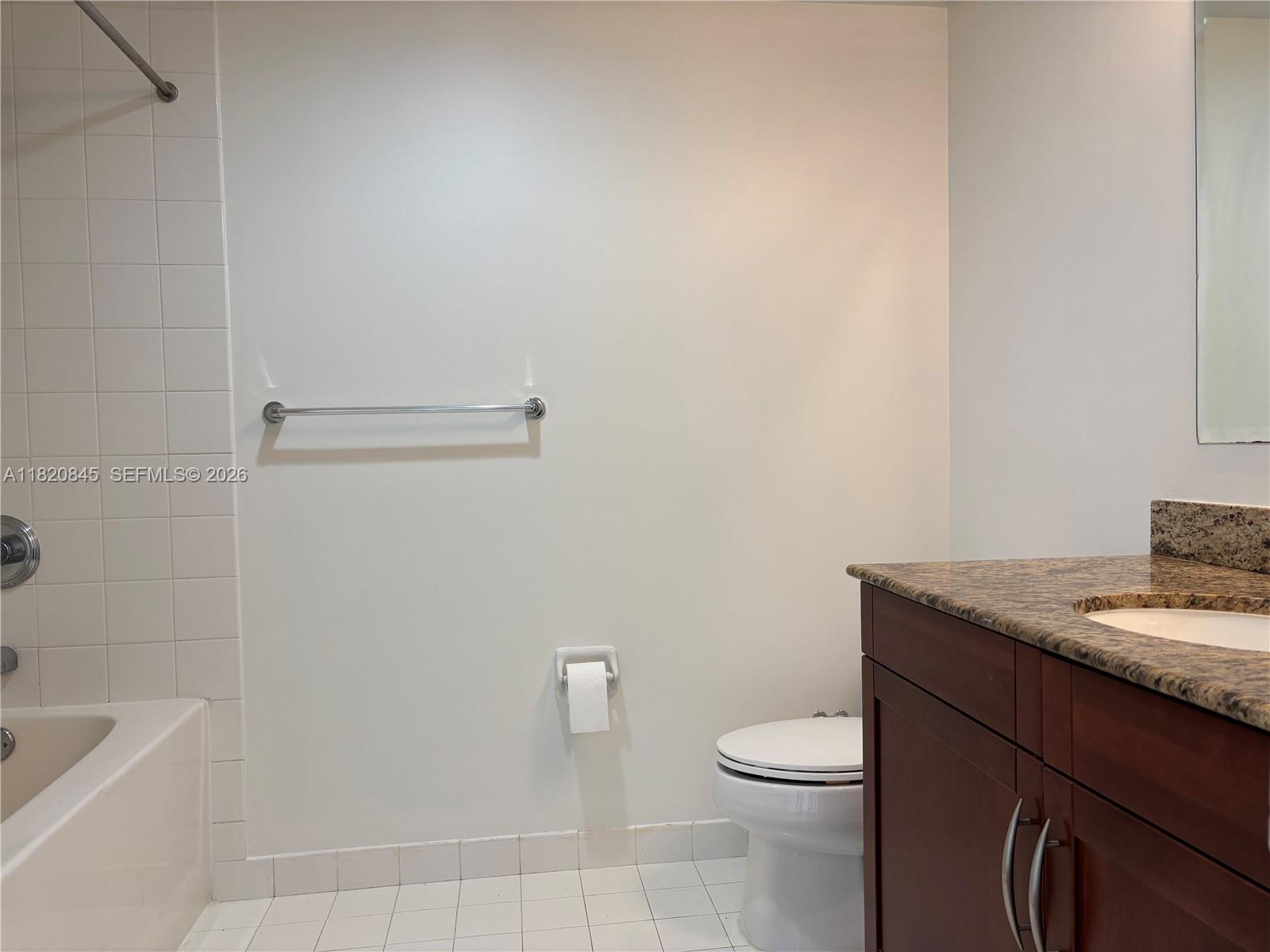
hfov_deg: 67.3
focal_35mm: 26
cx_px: 635
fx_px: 954
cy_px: 476
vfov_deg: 53.1
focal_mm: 5.96
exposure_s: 1/120
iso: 80
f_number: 1.6
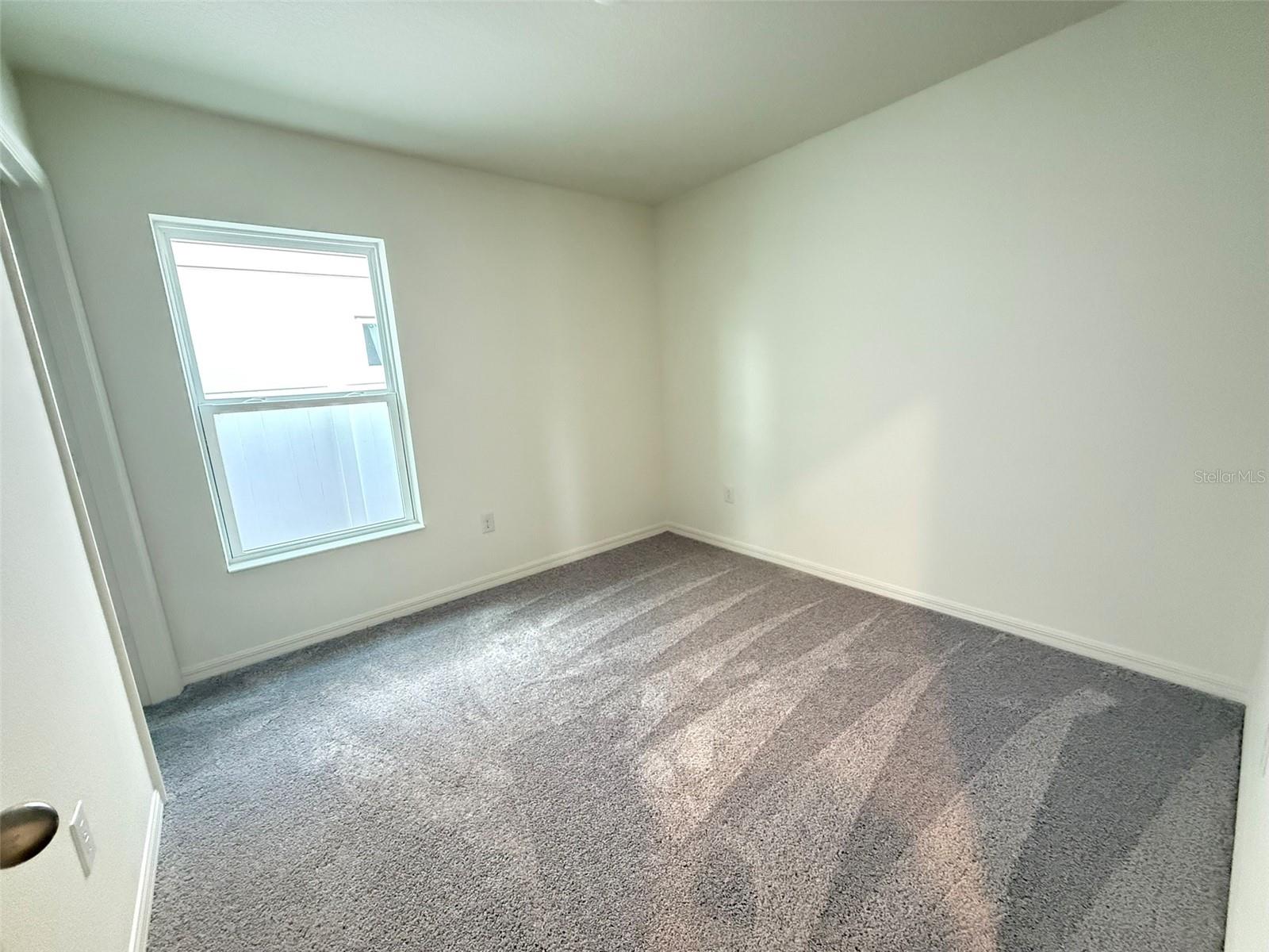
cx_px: 634
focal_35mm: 14
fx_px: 513
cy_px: 476
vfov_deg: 85.7
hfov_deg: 102.1
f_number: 2.2
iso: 1000
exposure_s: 1/60
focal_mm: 2.22
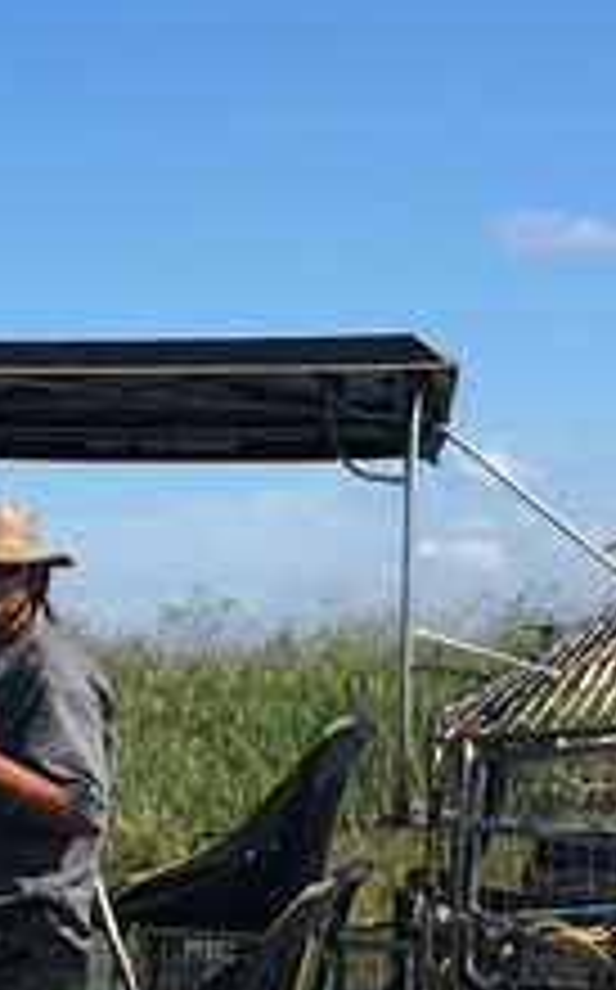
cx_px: 49
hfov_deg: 11.6
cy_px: 508
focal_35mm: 112
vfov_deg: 18.6
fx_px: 3016
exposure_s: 1/1508
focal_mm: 4.15
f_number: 2.2
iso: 25
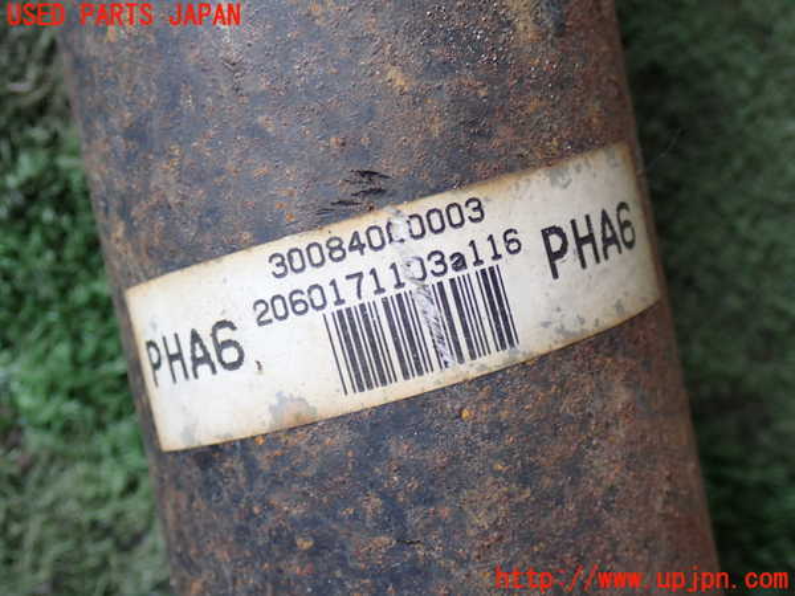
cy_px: 298
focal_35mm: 50
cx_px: 398
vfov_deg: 29.1
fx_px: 1148
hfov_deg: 38.2
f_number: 3.2
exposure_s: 1/50
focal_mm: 9.01
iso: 200
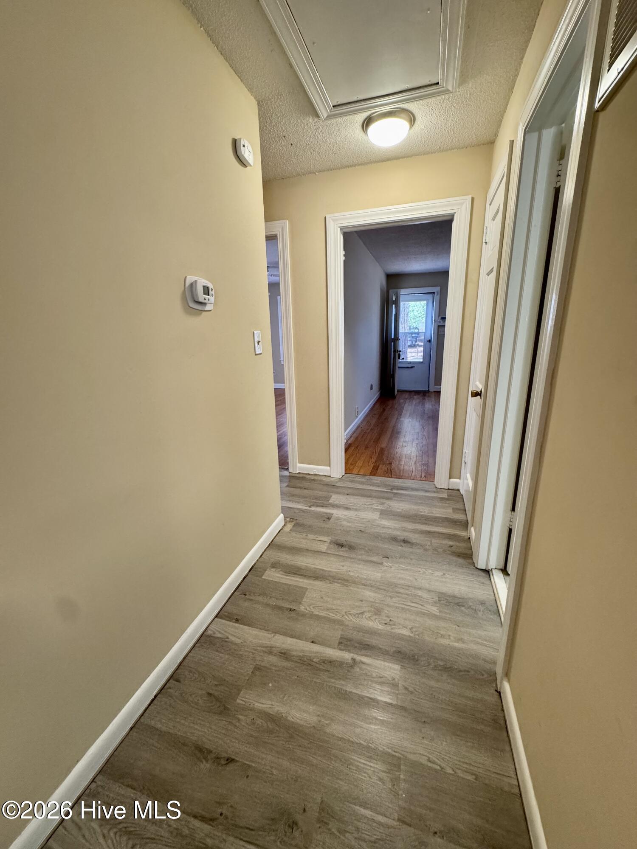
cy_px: 424
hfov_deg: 85.7
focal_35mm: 14
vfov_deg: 102.1
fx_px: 344
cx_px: 318
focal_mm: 2.22
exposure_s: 1/120
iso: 250
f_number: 2.2
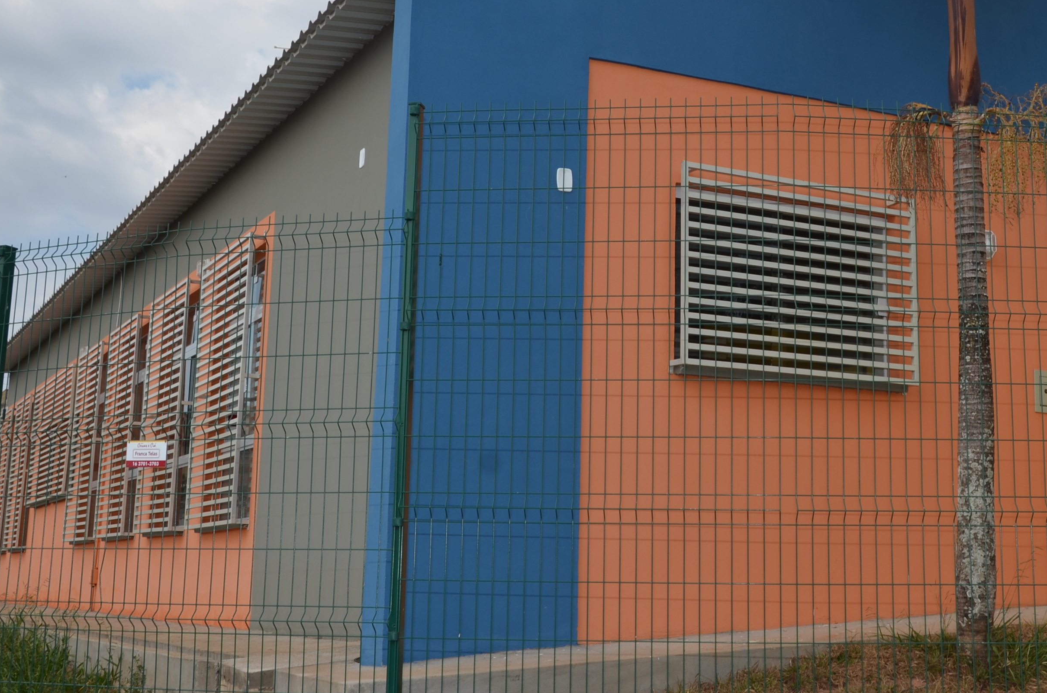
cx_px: 657
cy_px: 265
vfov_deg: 24.4
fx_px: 1596
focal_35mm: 55
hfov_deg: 36.1
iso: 100
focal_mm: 24
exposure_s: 1/250
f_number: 8
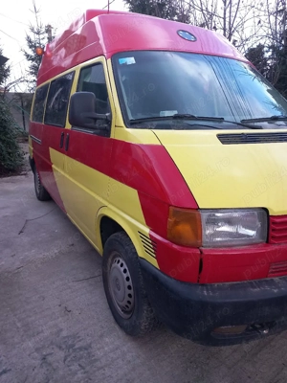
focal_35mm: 27
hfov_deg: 51.4
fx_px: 298
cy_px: 192
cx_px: 144
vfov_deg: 65.3
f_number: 1.8
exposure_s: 1/50.3
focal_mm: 4
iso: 25
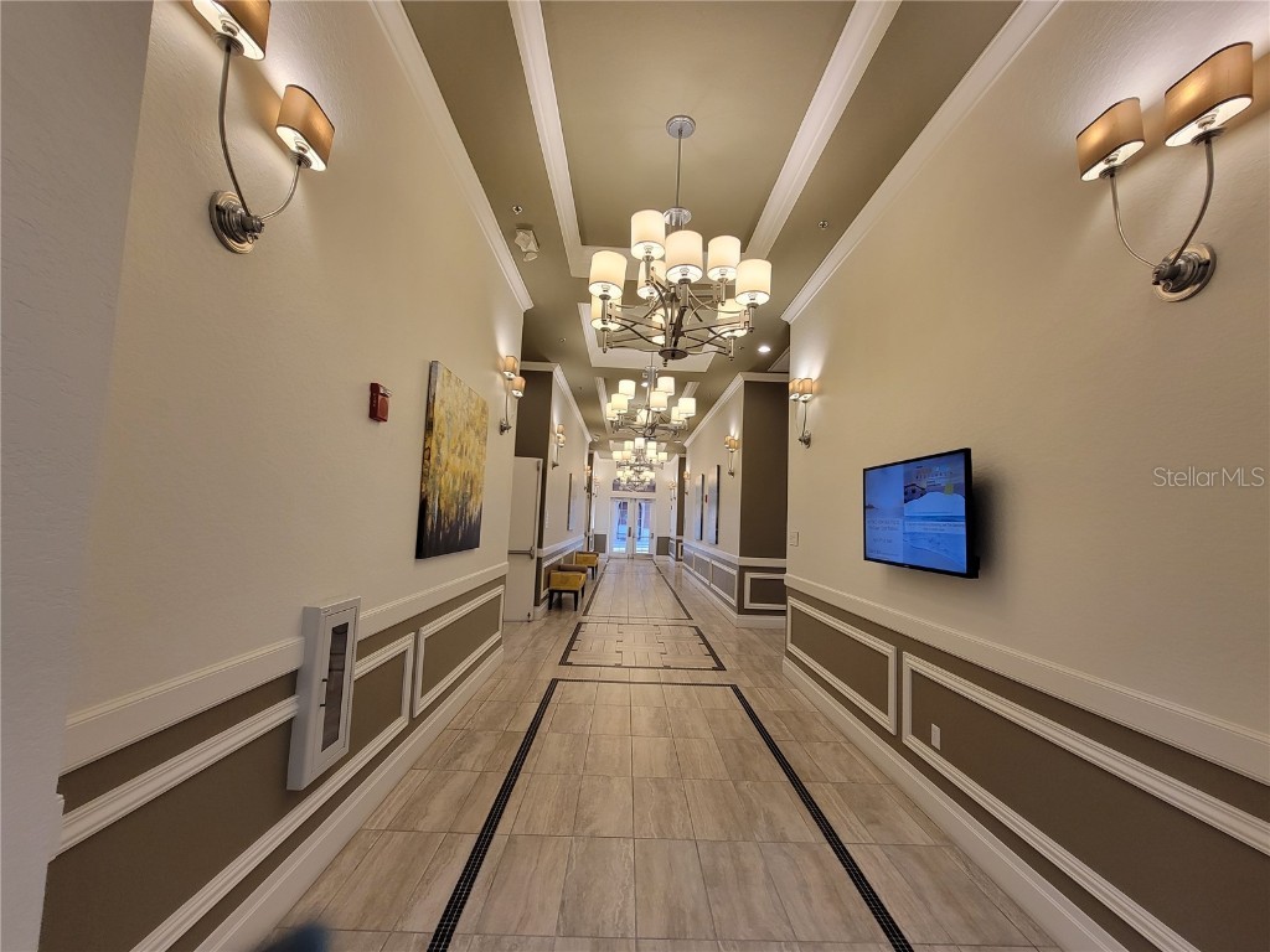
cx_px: 635
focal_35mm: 13
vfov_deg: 89.9
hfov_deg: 106.2
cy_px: 476
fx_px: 477
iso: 125
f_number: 2.2
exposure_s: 1/60
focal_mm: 2.2
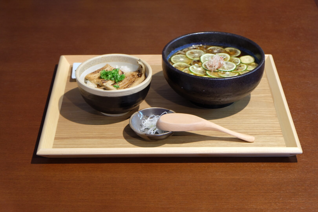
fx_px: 662
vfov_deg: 18.2
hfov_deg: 27.0
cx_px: 159
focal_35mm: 75
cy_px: 106
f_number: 5.6
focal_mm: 50
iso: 1250
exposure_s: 1/30
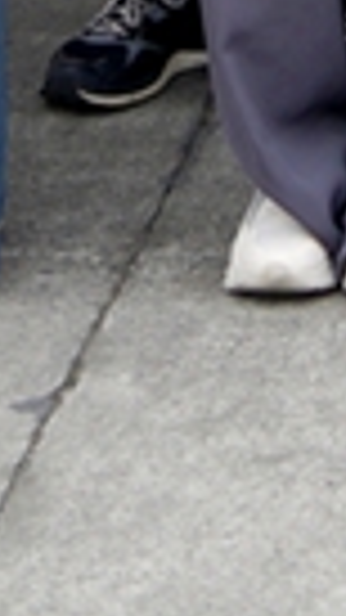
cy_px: -1376
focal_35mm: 258
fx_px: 4211
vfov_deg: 7.2
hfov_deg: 4.5
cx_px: 1009
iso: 100
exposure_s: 1/320
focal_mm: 25
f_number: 4.5
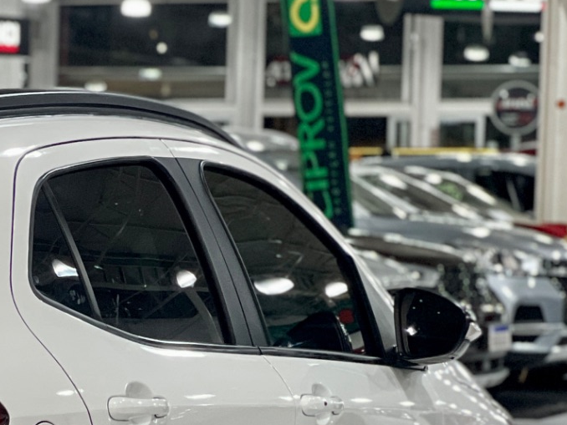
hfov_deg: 8.9
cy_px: 544
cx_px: -194
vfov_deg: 6.8
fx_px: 3572
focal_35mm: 218
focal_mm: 9
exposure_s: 1/40
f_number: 2.8
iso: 250
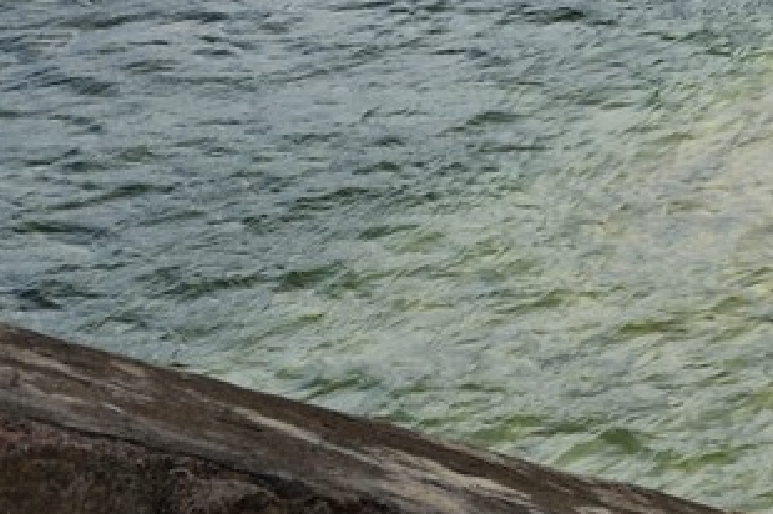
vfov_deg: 7.8
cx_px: 1863
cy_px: -636
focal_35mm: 165
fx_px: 3539
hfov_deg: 10.6
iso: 200
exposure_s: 1/400
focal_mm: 32
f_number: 9
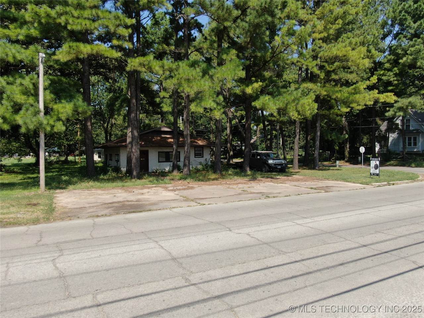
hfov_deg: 71.6
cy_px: 159
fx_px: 294
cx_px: 212
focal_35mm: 24
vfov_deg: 56.8
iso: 100
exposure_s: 1/1000
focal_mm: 4.39
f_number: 2.8
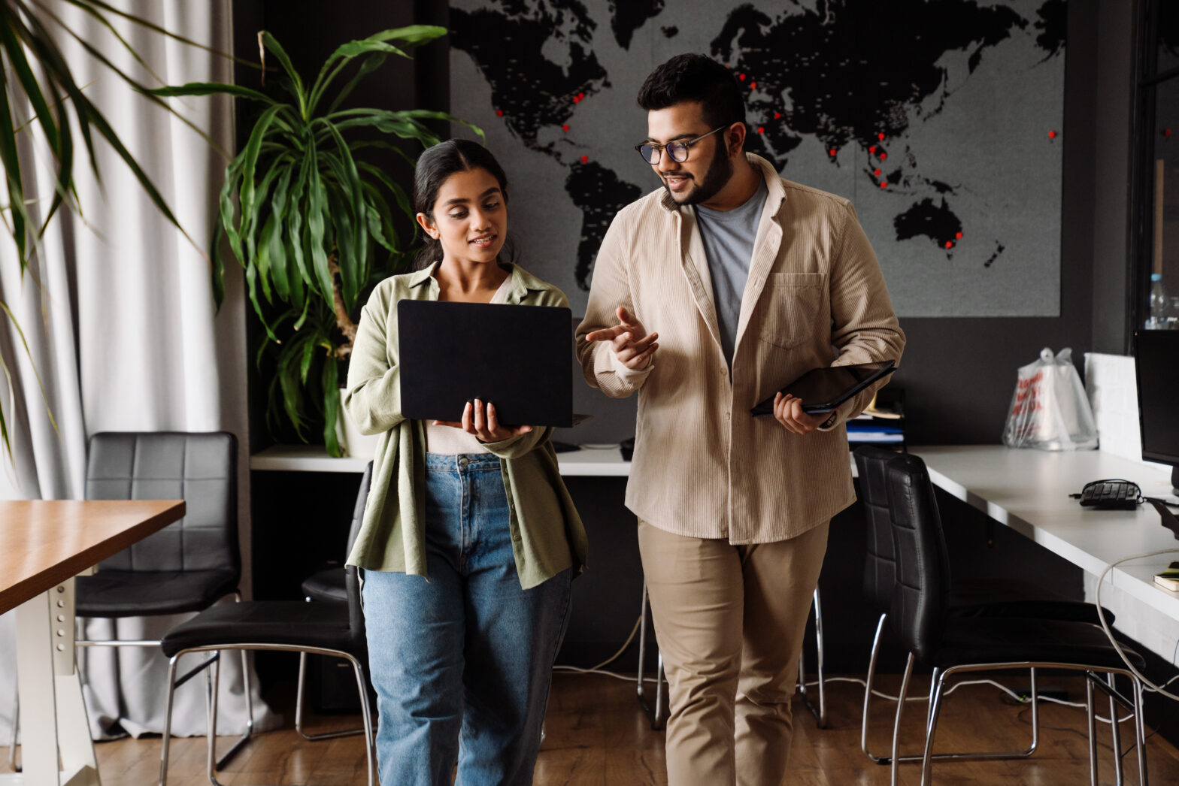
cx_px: 590
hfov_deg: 30.1
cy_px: 393
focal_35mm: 67
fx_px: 2195
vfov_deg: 20.3
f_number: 4
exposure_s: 1/320
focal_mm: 67
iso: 1250
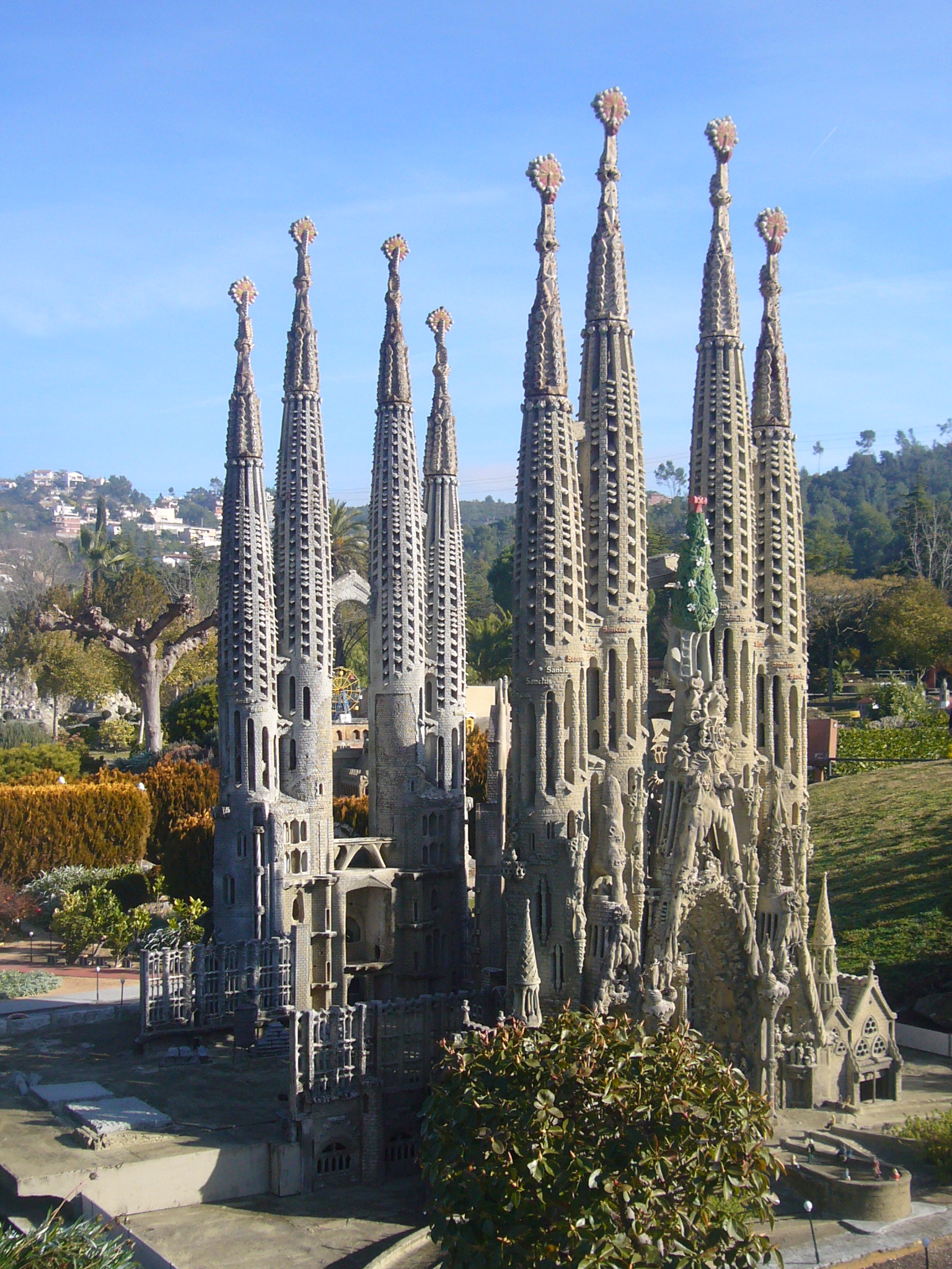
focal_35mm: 44
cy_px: 634
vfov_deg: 42.9
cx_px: 476
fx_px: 1613
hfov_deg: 32.9
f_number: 6.3
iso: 80
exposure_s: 1/200
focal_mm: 5.2
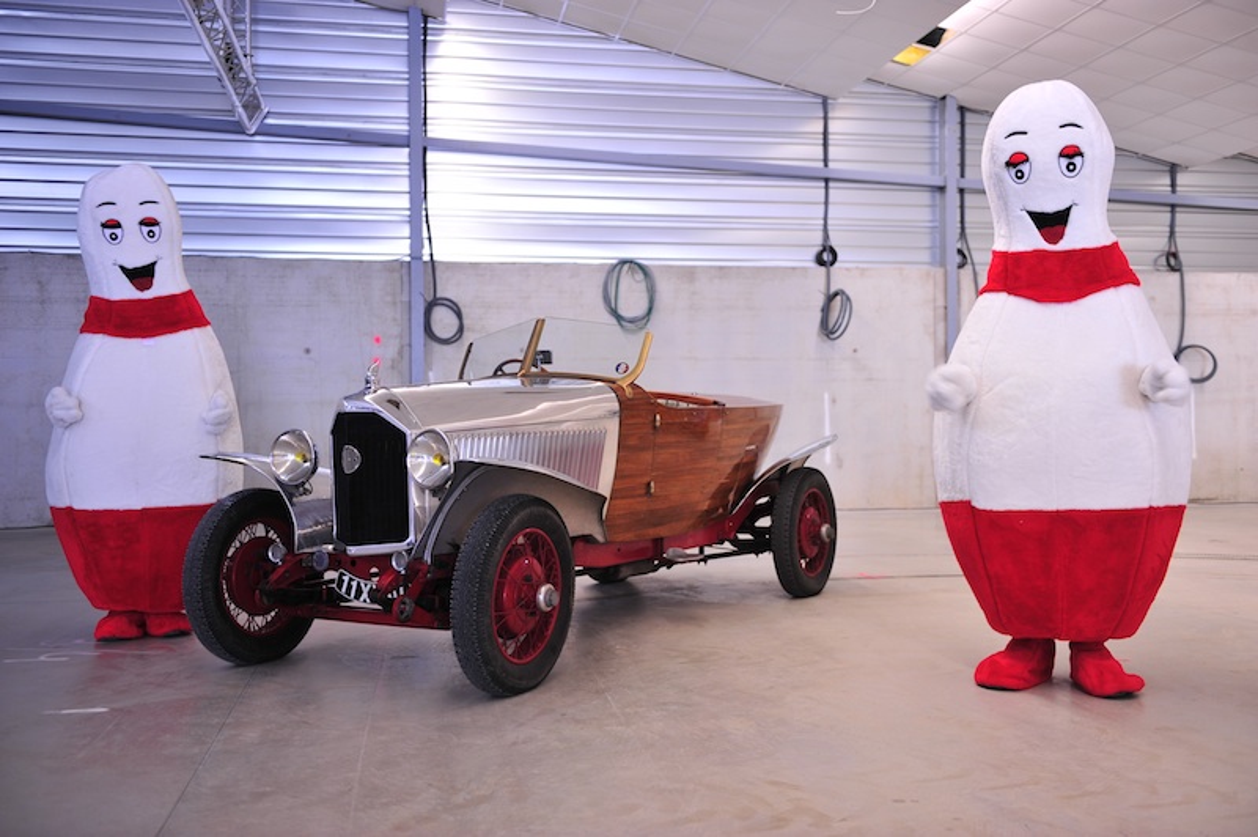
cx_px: 629
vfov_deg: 36.8
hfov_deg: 53.2
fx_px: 1257
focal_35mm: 36
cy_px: 418
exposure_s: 1/30
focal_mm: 36
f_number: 2.8
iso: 200
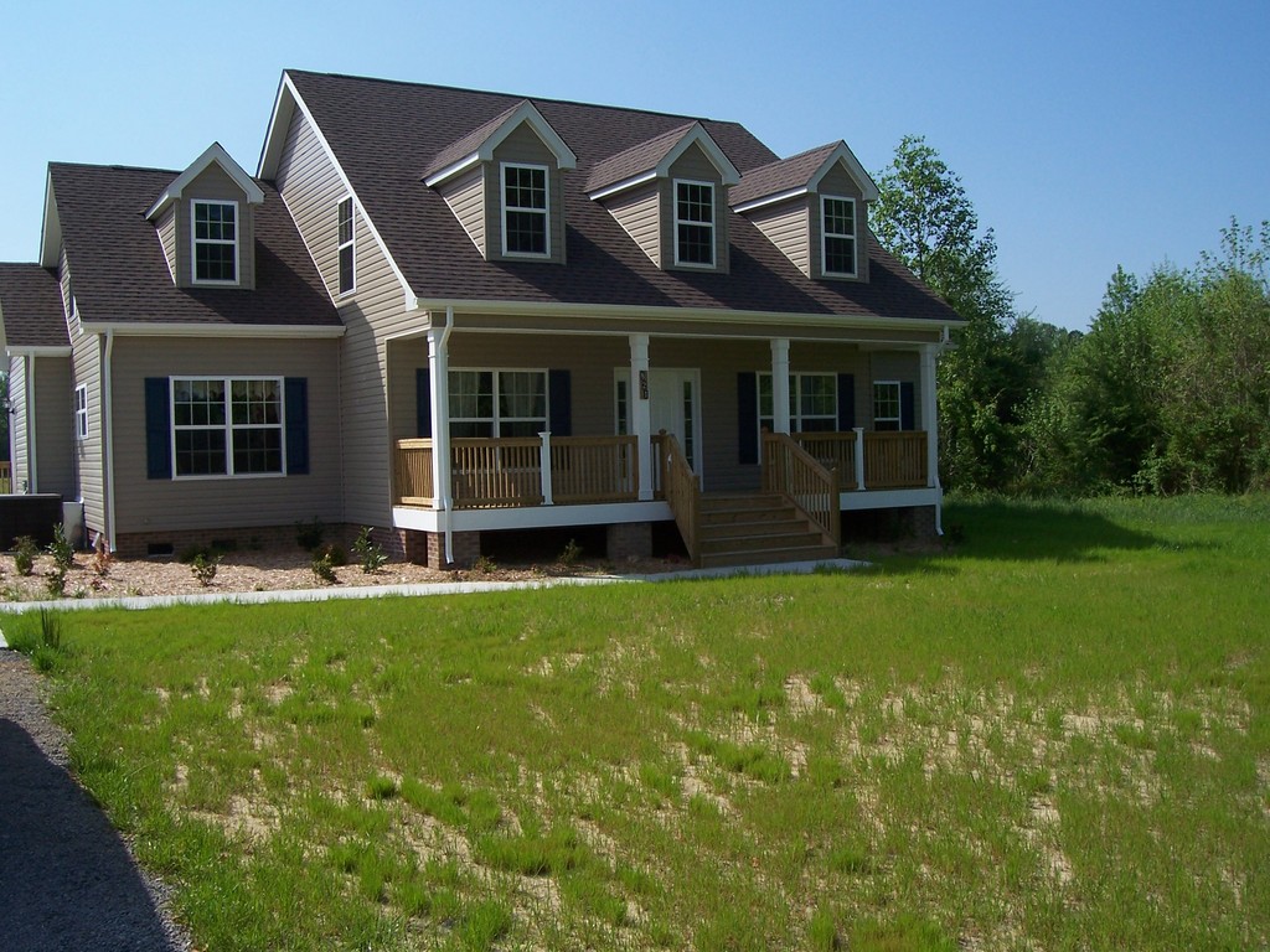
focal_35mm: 34
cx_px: 635
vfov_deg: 41.8
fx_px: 1247
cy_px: 476
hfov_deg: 54.0
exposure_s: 1/500
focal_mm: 5.6
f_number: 5.6
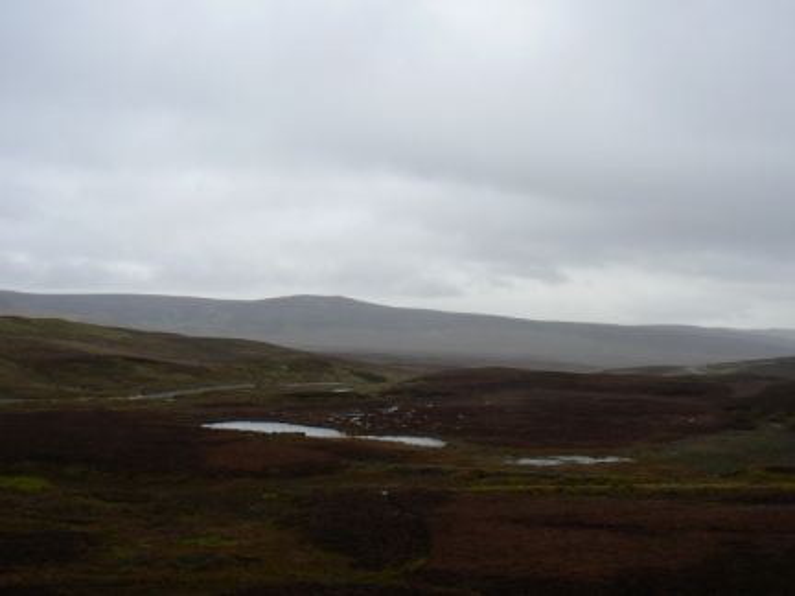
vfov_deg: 29.1
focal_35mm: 50
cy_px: 298
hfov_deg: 38.2
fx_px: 1148
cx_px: 398
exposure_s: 1/100
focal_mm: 8.3
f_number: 4
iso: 80
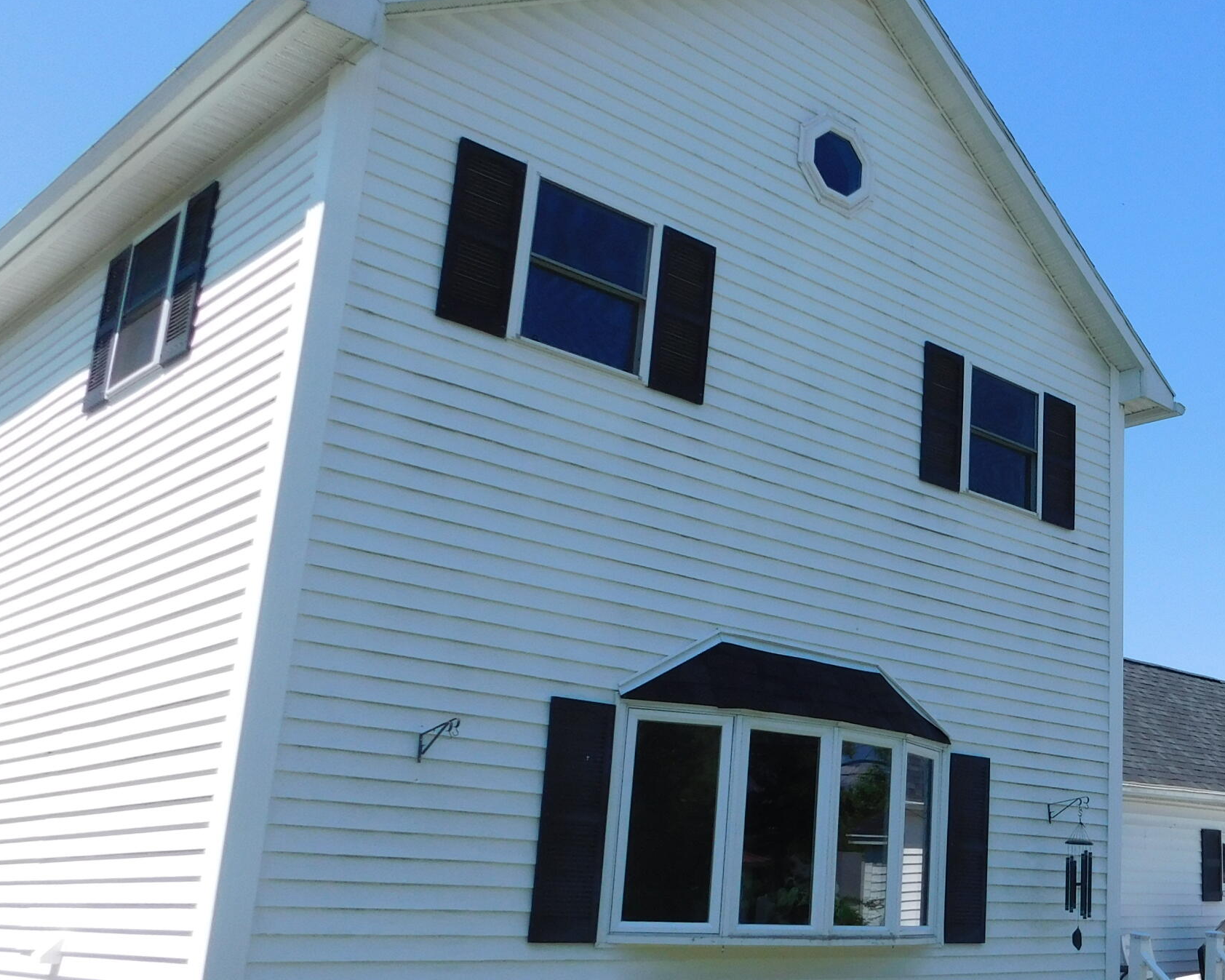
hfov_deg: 42.5
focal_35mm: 40
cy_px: 565
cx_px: 1074
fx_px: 1450
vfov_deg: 37.3
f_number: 6
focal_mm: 4
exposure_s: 1/400
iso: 125
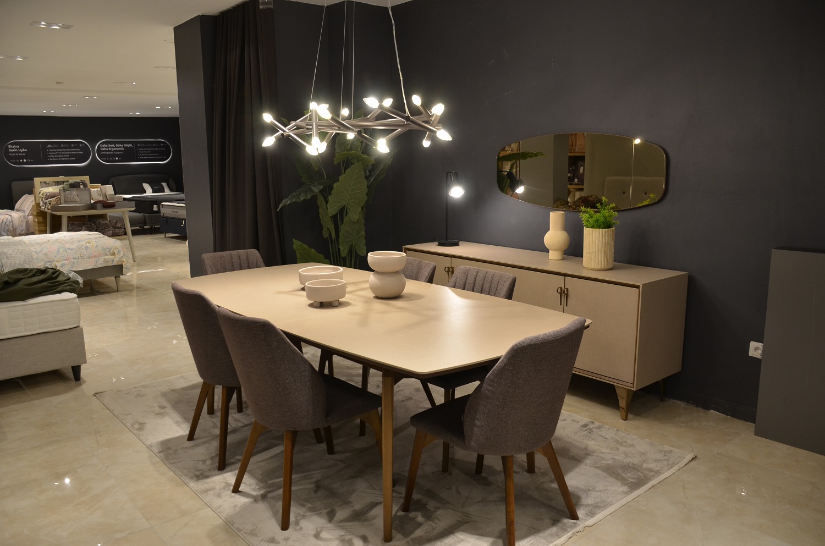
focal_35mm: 27
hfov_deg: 67.5
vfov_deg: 47.7
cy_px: 273
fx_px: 617
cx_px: 412
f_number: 4
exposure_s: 1/60
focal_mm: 18
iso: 450
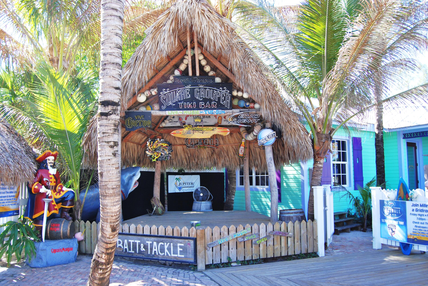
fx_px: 339
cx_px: 214
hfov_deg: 64.5
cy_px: 143
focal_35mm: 28
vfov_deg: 45.8
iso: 200
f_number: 5
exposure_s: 1/100
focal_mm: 19
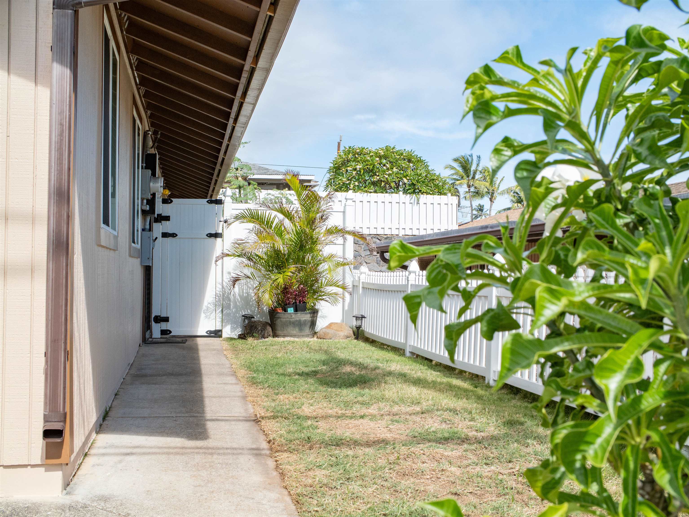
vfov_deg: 32.9
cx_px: 344
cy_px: 258
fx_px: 876
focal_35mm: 44
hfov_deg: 42.9
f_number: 8
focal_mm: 22
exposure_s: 1/250
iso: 400
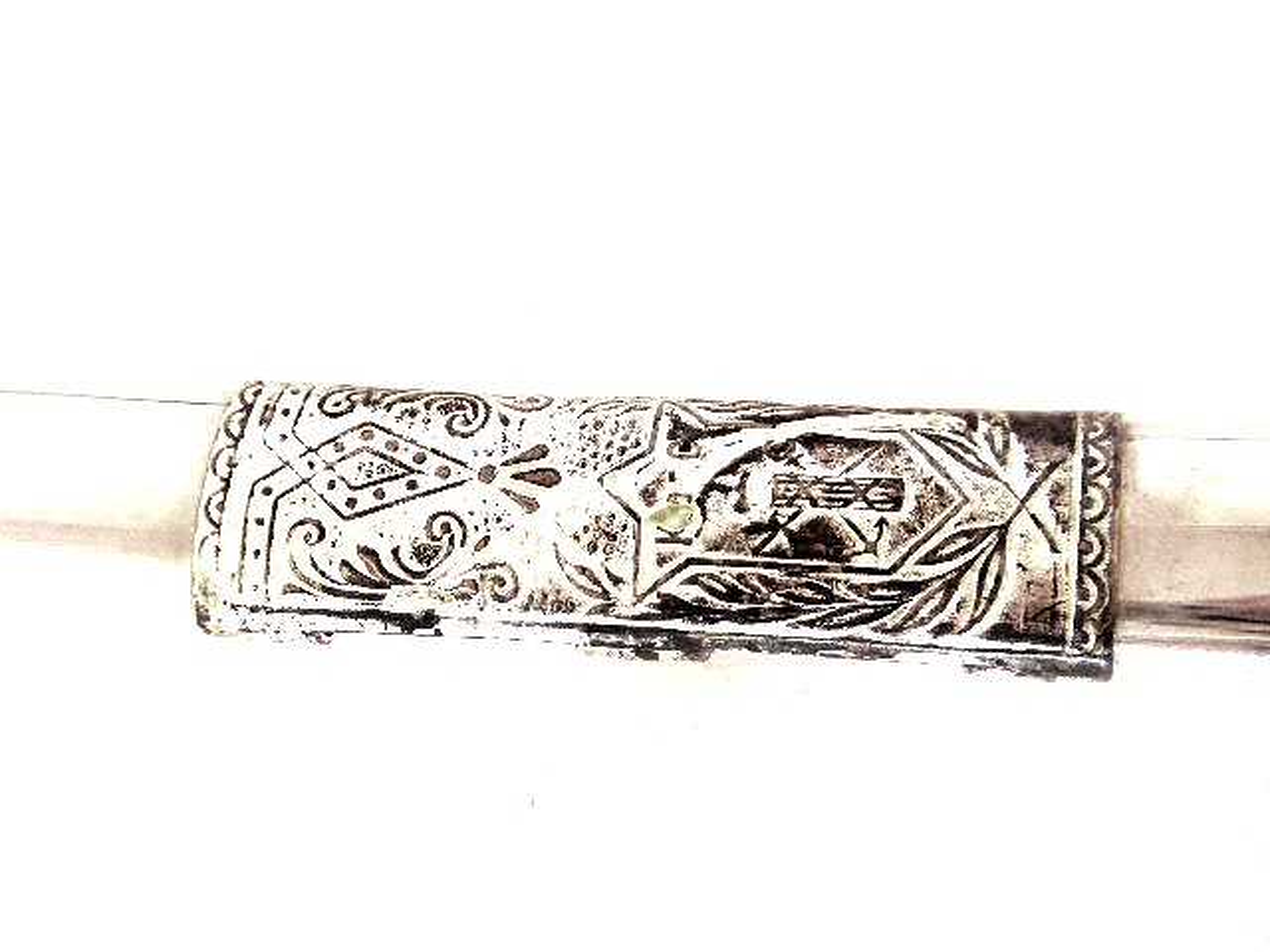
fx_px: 1357
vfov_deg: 38.7
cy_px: 476
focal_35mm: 37
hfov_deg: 50.1
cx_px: 635
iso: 100
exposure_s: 1/60
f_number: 2.8
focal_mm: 6.1
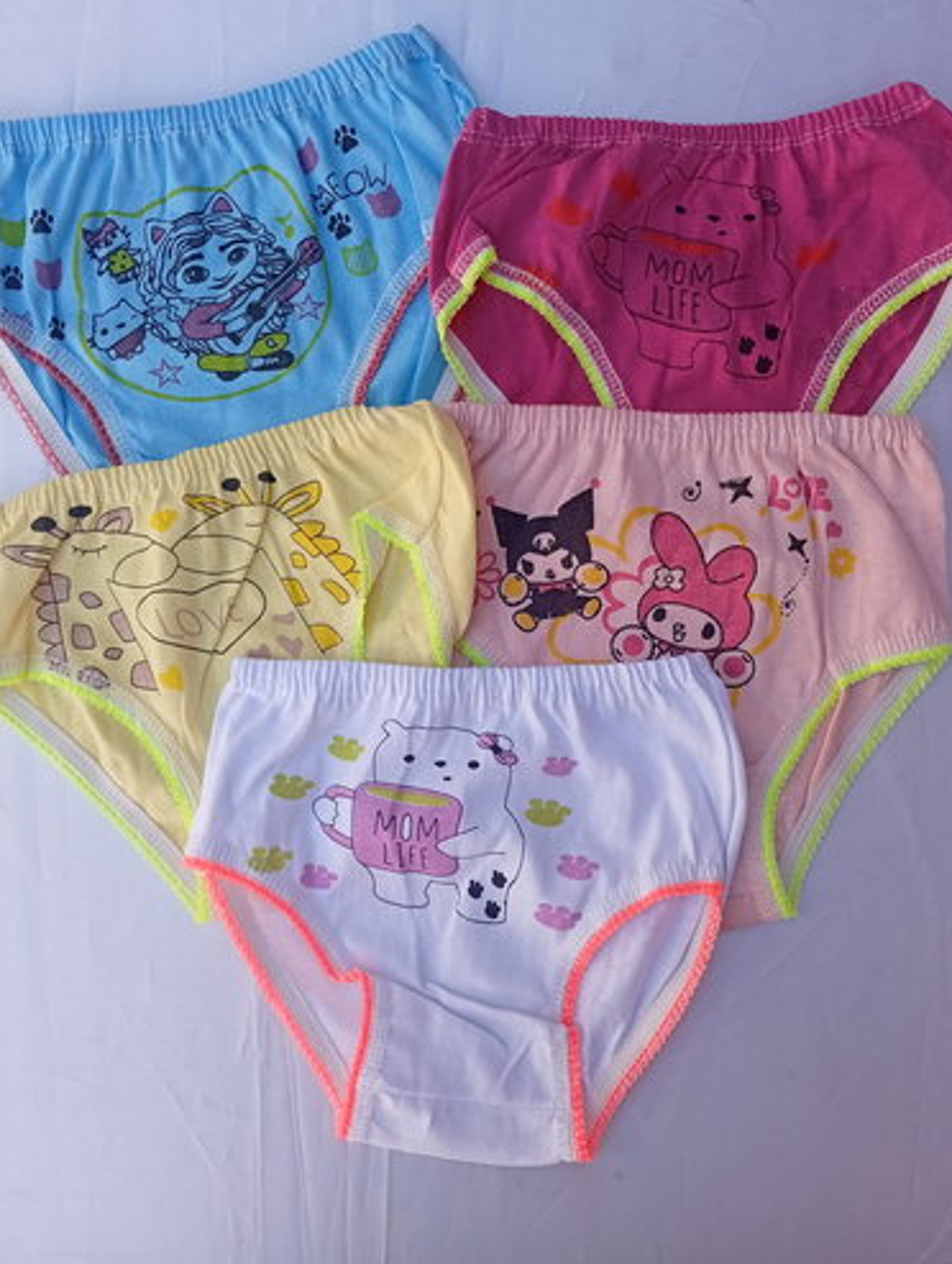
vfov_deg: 61.5
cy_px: 597
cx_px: 491
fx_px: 1061
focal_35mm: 29
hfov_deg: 48.3
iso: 50
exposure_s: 1/132
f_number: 1.8
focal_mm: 3.98
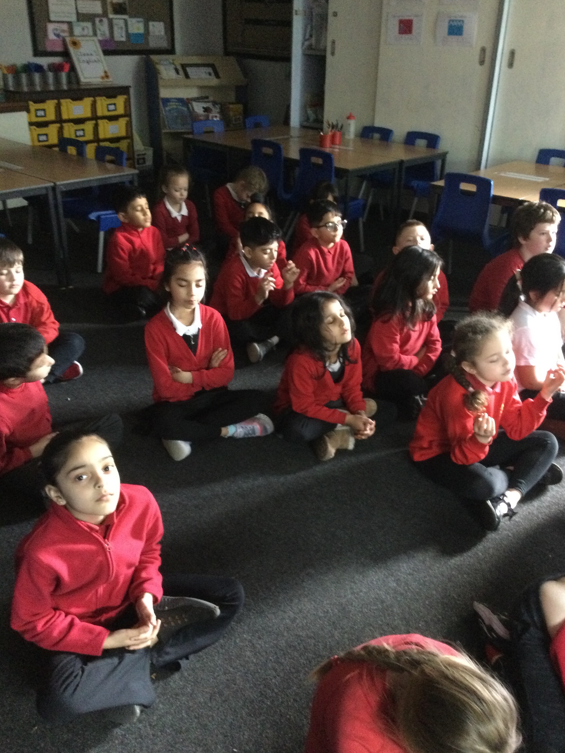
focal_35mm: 32
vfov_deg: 56.8
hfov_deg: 44.2
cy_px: 380
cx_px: 291
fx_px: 696
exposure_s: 1/17
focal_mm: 3.3
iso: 500
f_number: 2.4
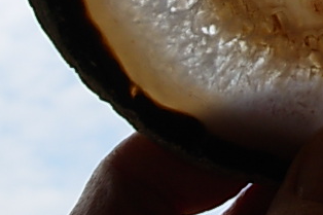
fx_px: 1157
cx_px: 427
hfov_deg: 15.1
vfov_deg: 10.3
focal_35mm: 129
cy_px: -88
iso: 50
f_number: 2.9
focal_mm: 6.3
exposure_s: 1/745
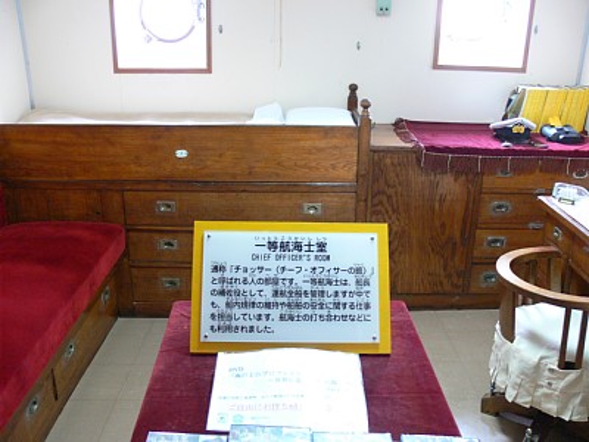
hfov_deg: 52.6
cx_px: 294
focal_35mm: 35
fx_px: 596
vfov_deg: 40.7
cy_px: 221
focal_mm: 7.4
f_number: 2.8
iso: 200
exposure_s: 1/5
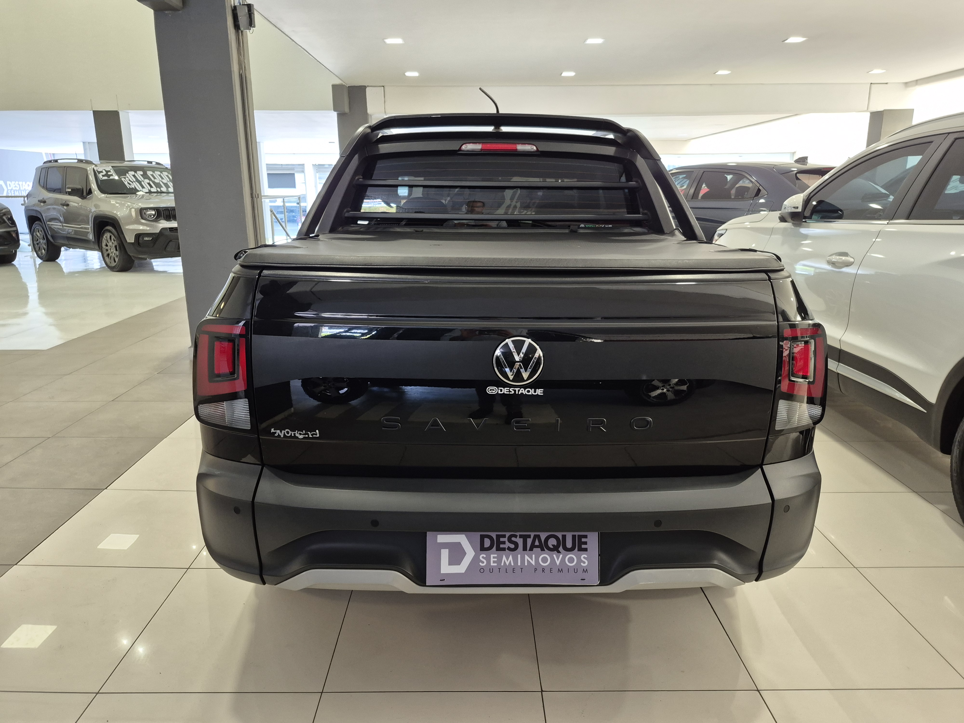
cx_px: 482
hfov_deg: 73.9
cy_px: 362
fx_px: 641
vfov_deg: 58.9
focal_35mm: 23
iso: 250
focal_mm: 5.4
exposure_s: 1/120
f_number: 1.8
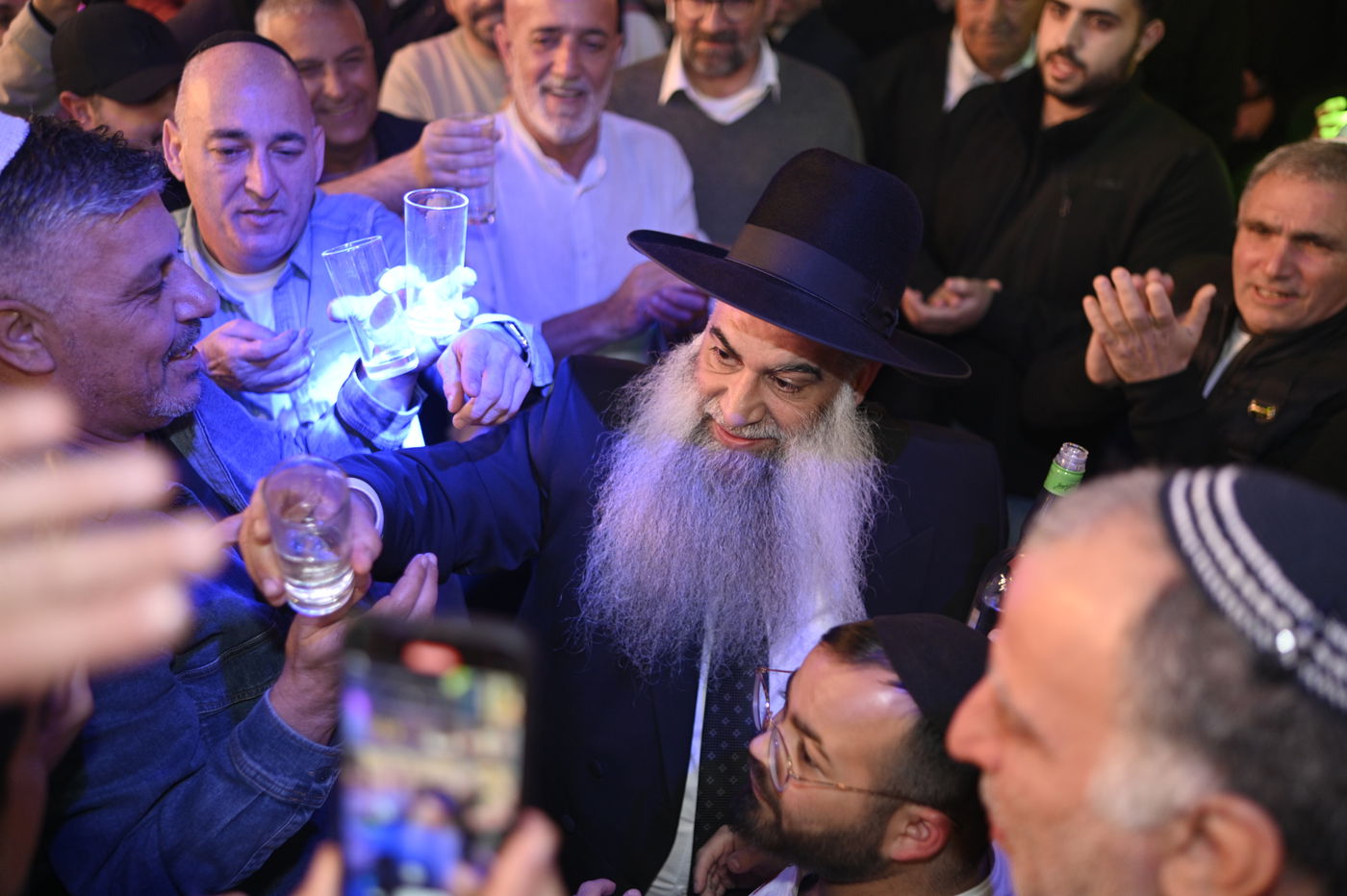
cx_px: 674
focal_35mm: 35
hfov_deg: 54.5
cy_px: 448
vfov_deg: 37.8
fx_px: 1309
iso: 800
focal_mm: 35
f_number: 1.8
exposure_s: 1/200
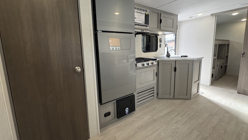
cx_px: 129
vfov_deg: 66.8
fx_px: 105
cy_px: 61
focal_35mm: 16
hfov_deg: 99.3
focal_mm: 2.22
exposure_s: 1/99
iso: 160
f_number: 2.2
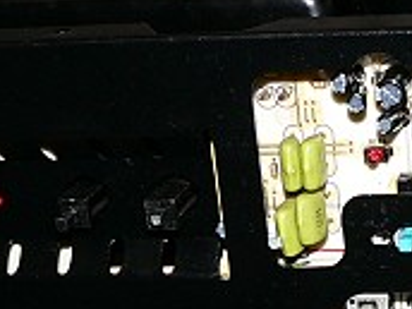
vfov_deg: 11.0
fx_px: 1595
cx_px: 537
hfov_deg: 14.1
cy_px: 316
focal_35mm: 134
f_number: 2.8
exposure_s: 1/60
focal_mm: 6
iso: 100
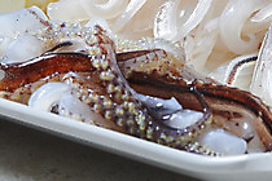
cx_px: 169
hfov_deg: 6.9
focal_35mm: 300
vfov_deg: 4.6
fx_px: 2266
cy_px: -32
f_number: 16
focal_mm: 105
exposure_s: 1/125
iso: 100
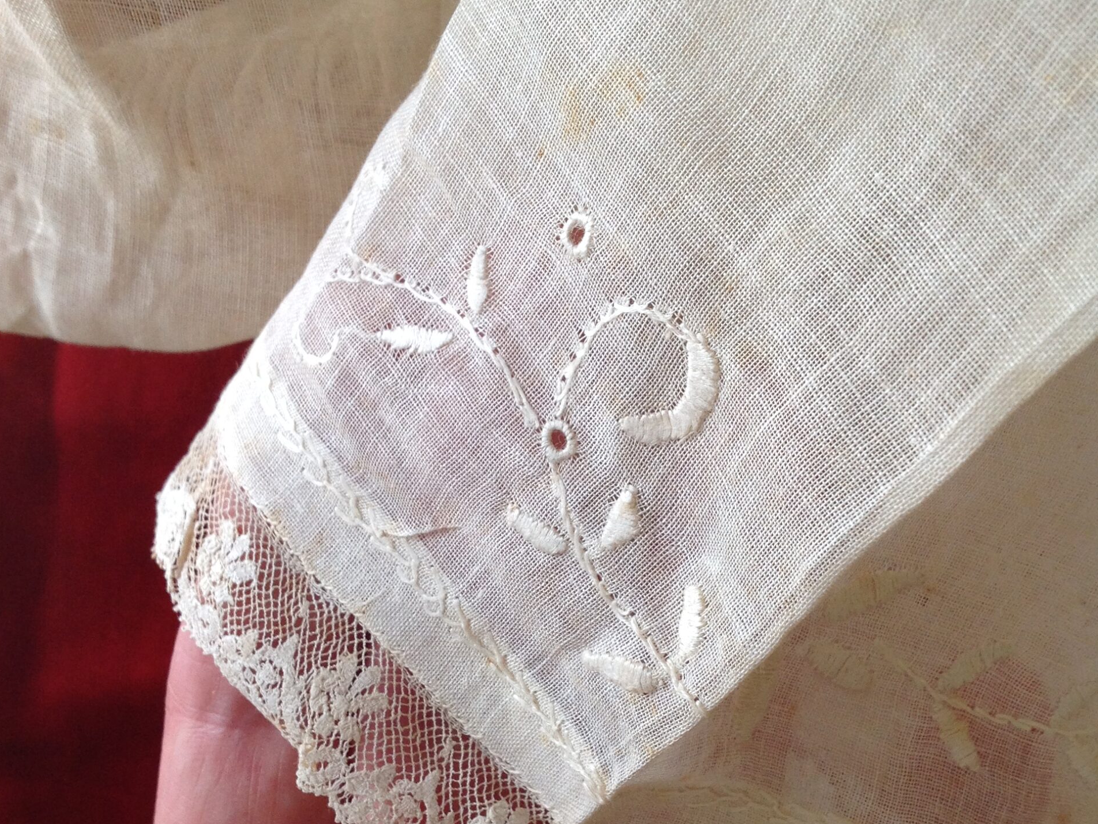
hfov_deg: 40.4
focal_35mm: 47
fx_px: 1491
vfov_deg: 30.5
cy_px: 590
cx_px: 548
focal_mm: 4.28
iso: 80
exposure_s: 1/120
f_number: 2.4
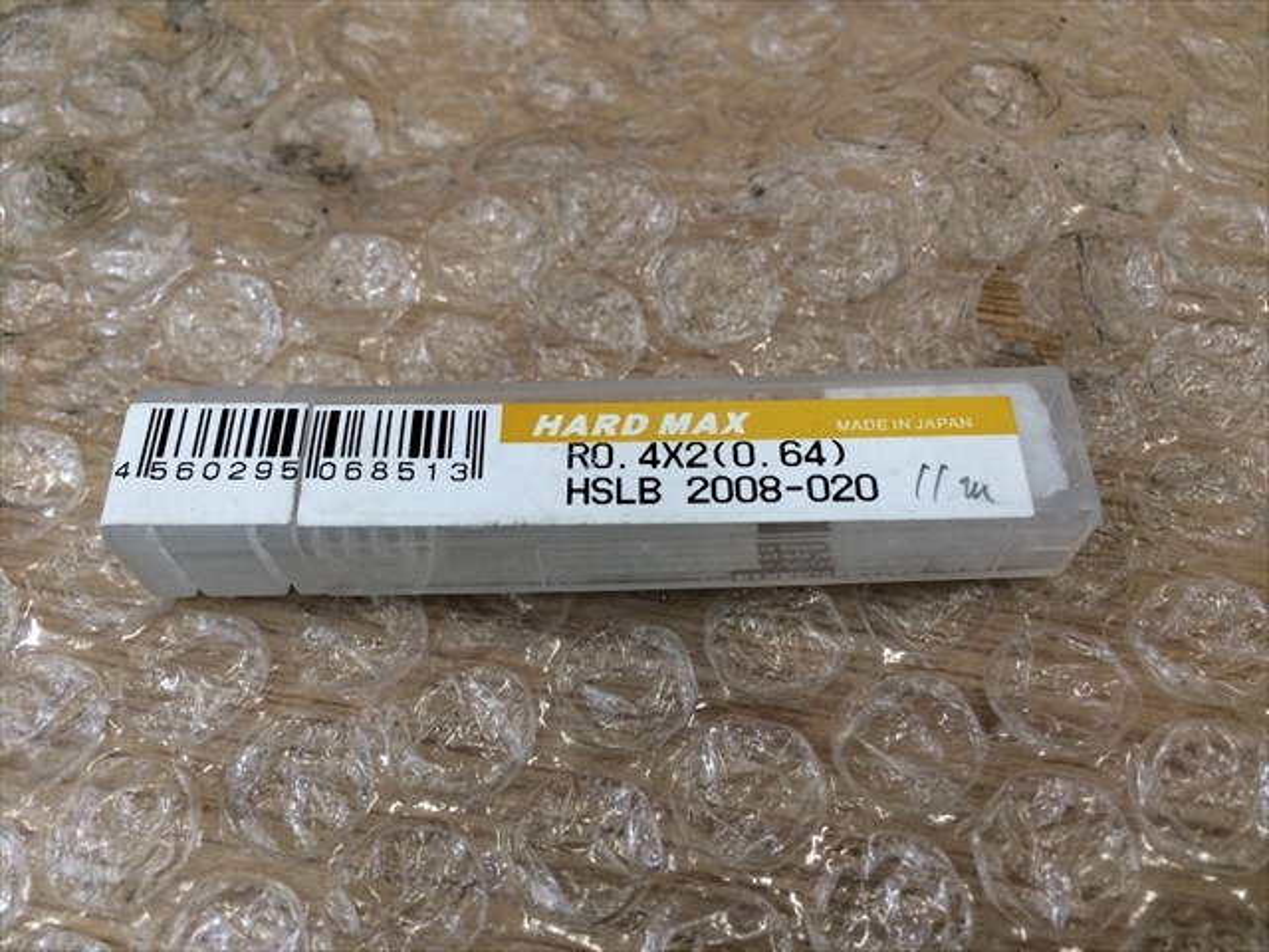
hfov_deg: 61.7
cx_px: 634
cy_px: 476
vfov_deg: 48.2
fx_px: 1063
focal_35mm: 29
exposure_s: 1/40
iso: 40
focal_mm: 4.15
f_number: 2.2
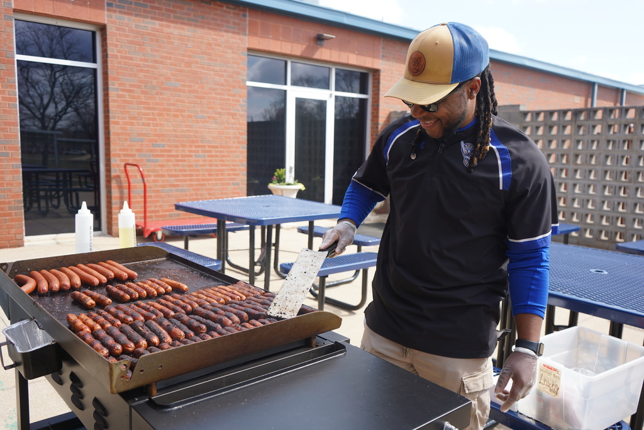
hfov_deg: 63.7
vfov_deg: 45.0
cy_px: 215
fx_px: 519
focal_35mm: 29
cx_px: 322
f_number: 4.5
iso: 100
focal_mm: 29
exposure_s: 1/250
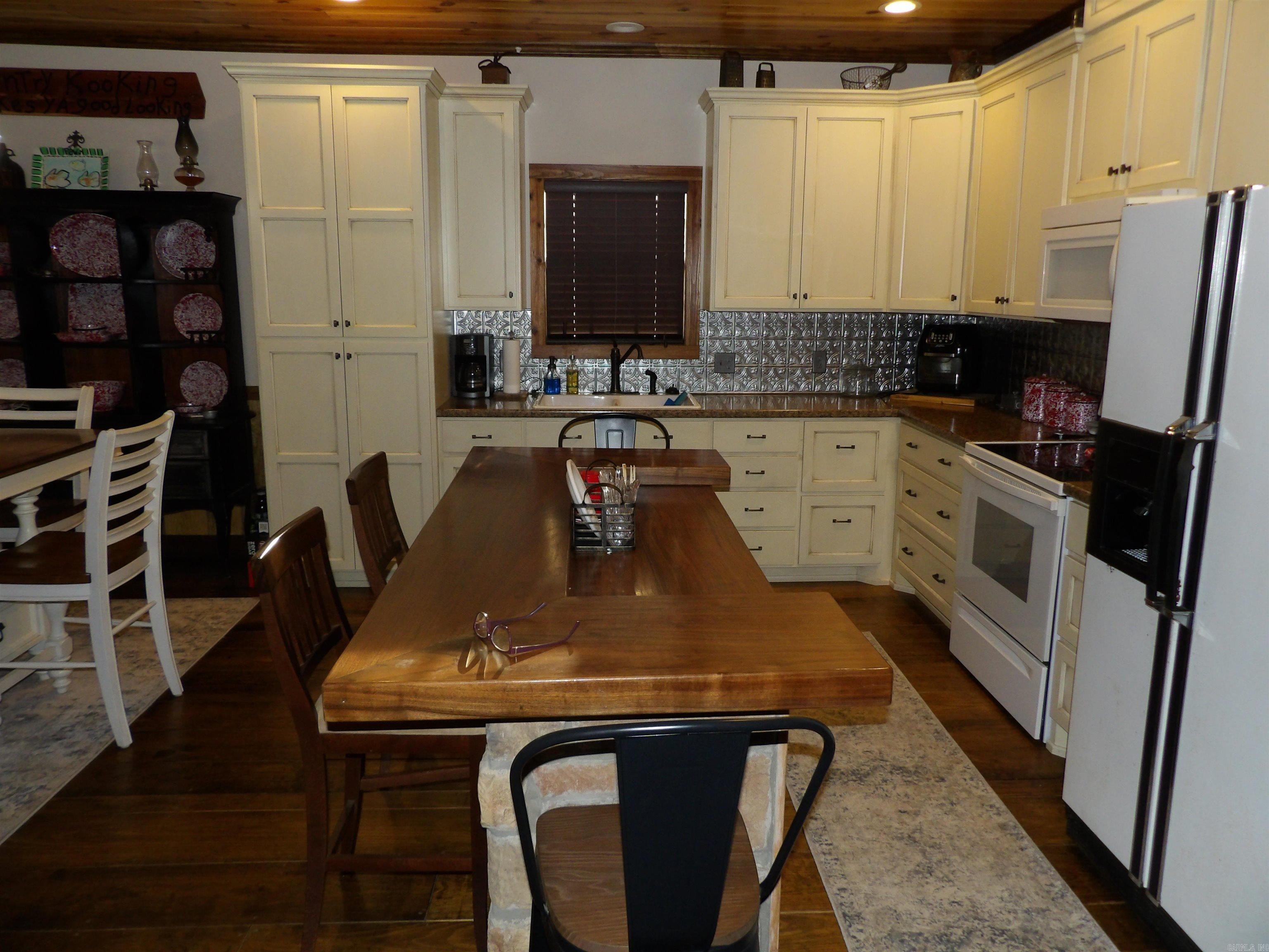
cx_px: 634
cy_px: 476
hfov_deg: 71.6
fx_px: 880
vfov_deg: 56.8
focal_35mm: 24
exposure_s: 1/60
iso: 200
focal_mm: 4.3
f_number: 2.8
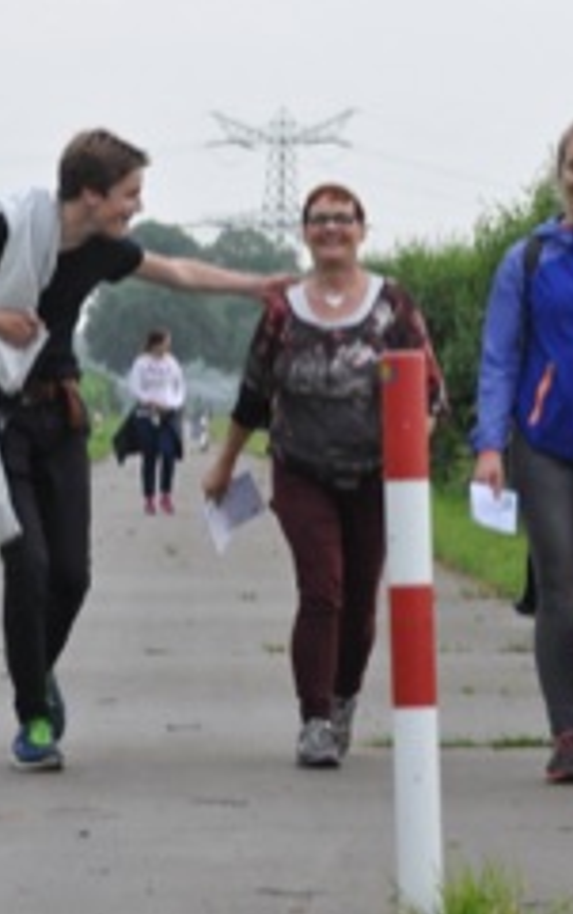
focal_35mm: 304
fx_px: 7582
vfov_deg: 6.9
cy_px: 415
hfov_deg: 4.3
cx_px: 323
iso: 2000
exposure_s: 1/400
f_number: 10
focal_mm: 120
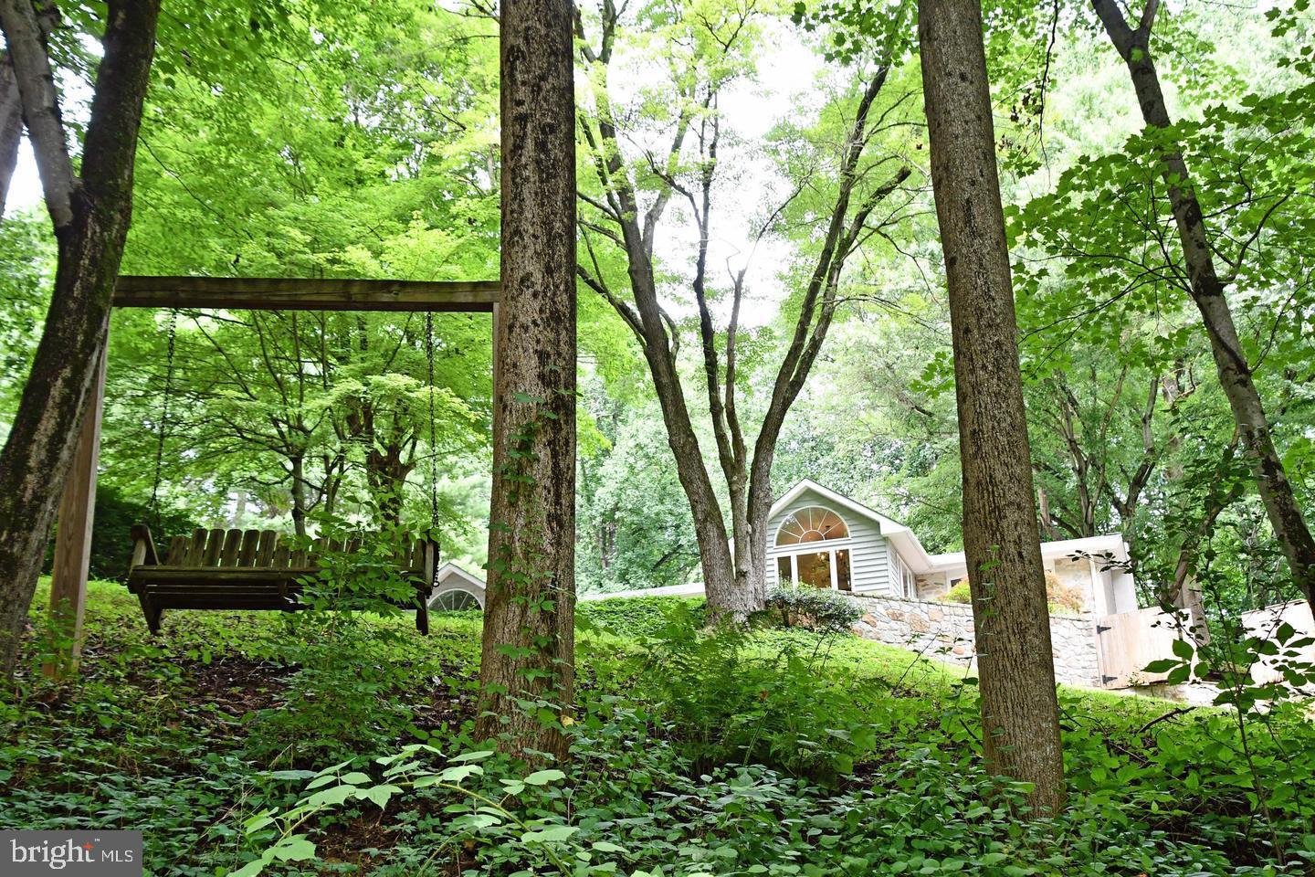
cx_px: 658
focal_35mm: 45
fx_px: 1644
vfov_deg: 29.9
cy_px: 438
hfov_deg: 43.6
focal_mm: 30
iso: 1250
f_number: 7.1
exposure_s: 1/200
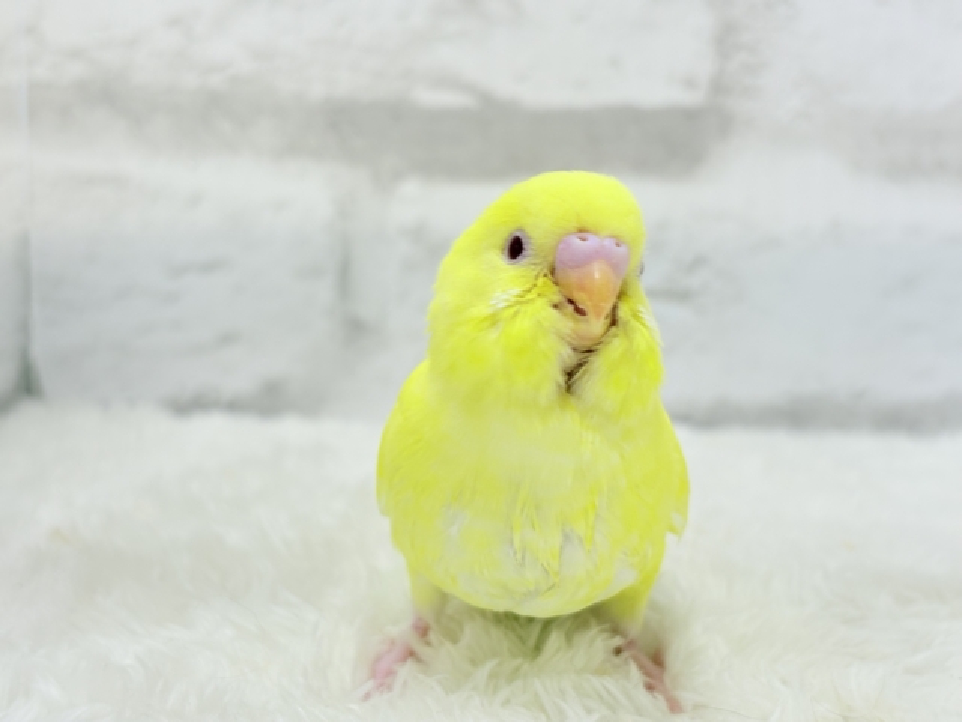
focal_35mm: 52
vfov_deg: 28.0
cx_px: 481
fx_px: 1445
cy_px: 361
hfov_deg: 36.8
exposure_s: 1/50
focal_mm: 5.96
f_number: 1.6
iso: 40
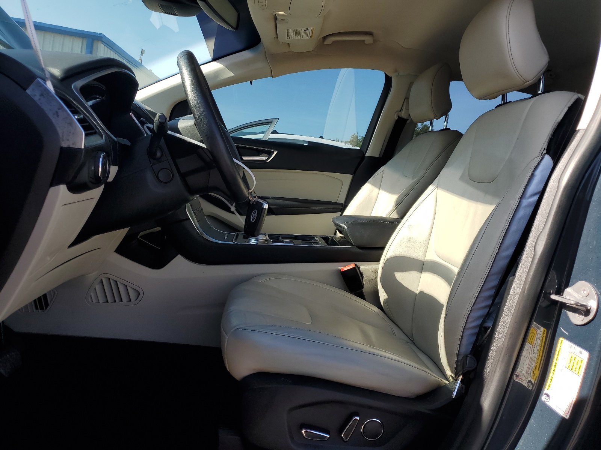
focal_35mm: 26
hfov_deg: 67.3
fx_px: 451
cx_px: 300
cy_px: 225
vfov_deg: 53.1
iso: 50
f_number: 1.5
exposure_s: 1/1250
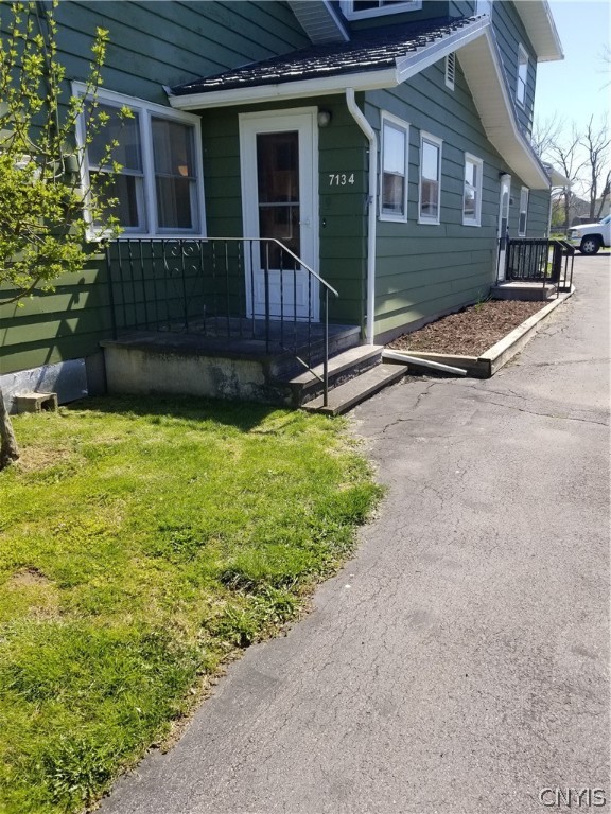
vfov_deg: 67.3
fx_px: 612
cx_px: 306
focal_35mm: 26
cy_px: 407
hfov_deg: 53.1
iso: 50
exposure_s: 1/1292
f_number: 1.7
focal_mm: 4.25
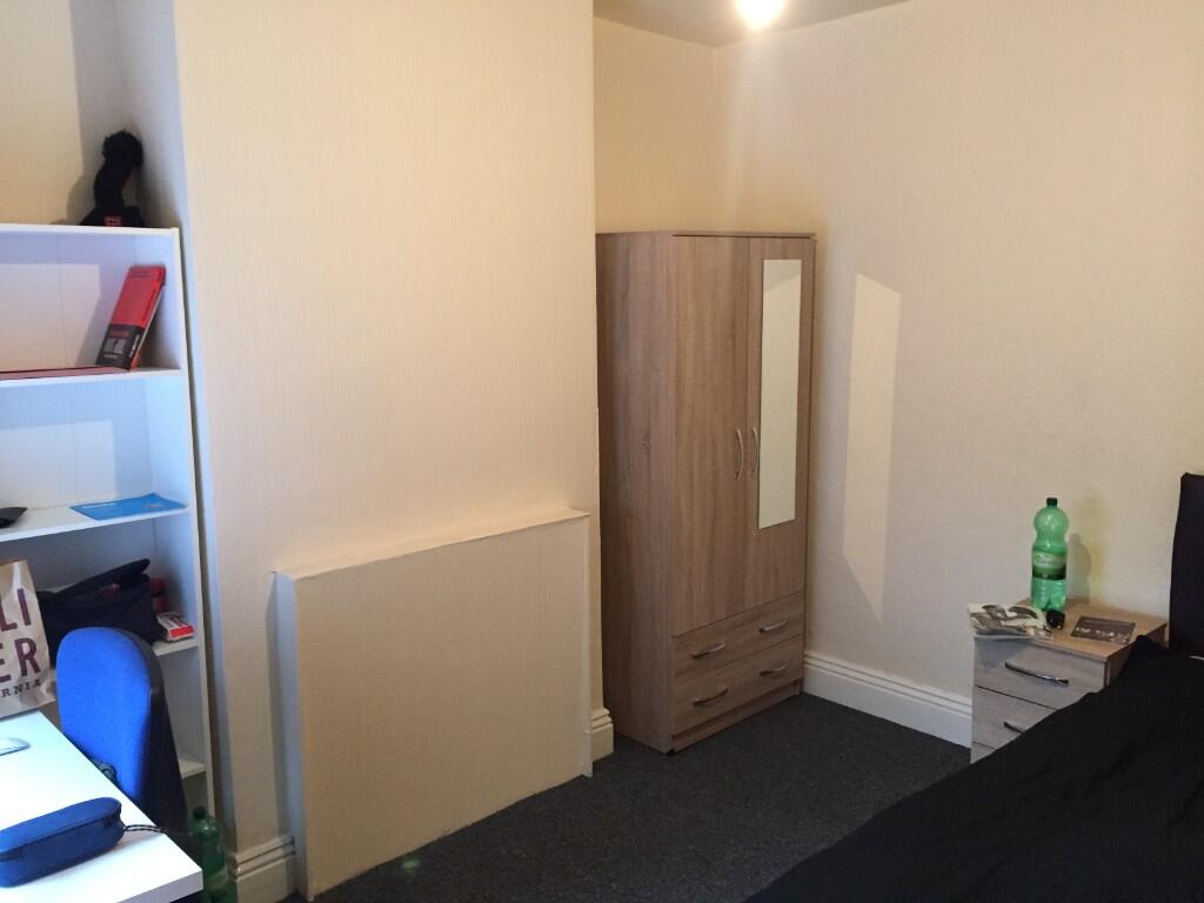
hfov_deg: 61.7
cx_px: 602
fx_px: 1009
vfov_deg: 48.2
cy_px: 452
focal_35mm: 29
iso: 320
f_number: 2.2
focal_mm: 4.15
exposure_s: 1/33
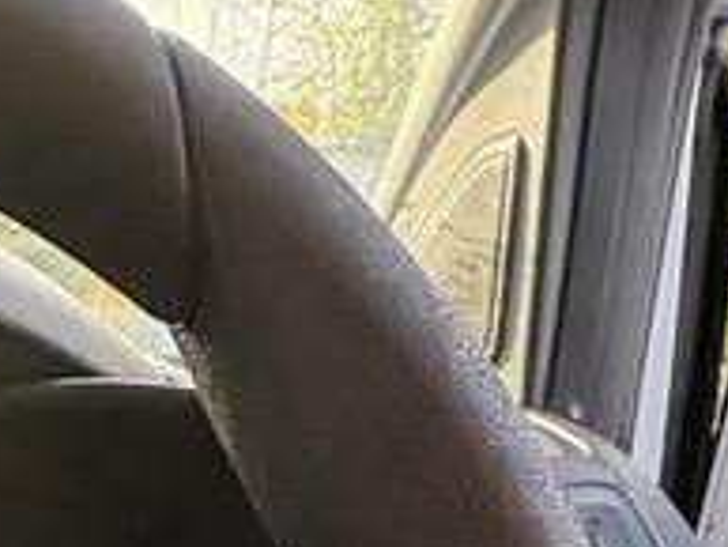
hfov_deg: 28.0
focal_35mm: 65
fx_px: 1368
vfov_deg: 16.0
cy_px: 1173
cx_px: 0
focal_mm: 2.22
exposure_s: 1/99
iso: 200
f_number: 2.2
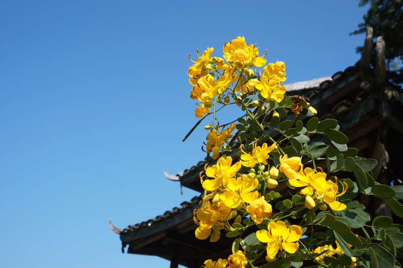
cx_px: 202
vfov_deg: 35.4
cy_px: 134
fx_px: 420
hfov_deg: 51.3
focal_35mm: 38
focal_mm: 25
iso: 100
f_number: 13
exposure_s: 1/100
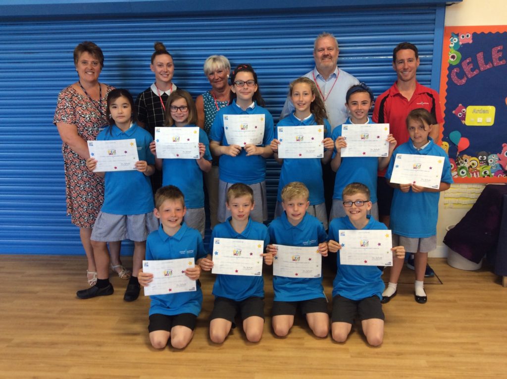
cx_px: 254
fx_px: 468
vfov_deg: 44.1
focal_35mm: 32
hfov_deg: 56.9
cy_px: 190
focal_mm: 3.3
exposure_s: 1/24
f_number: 2.4
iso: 50
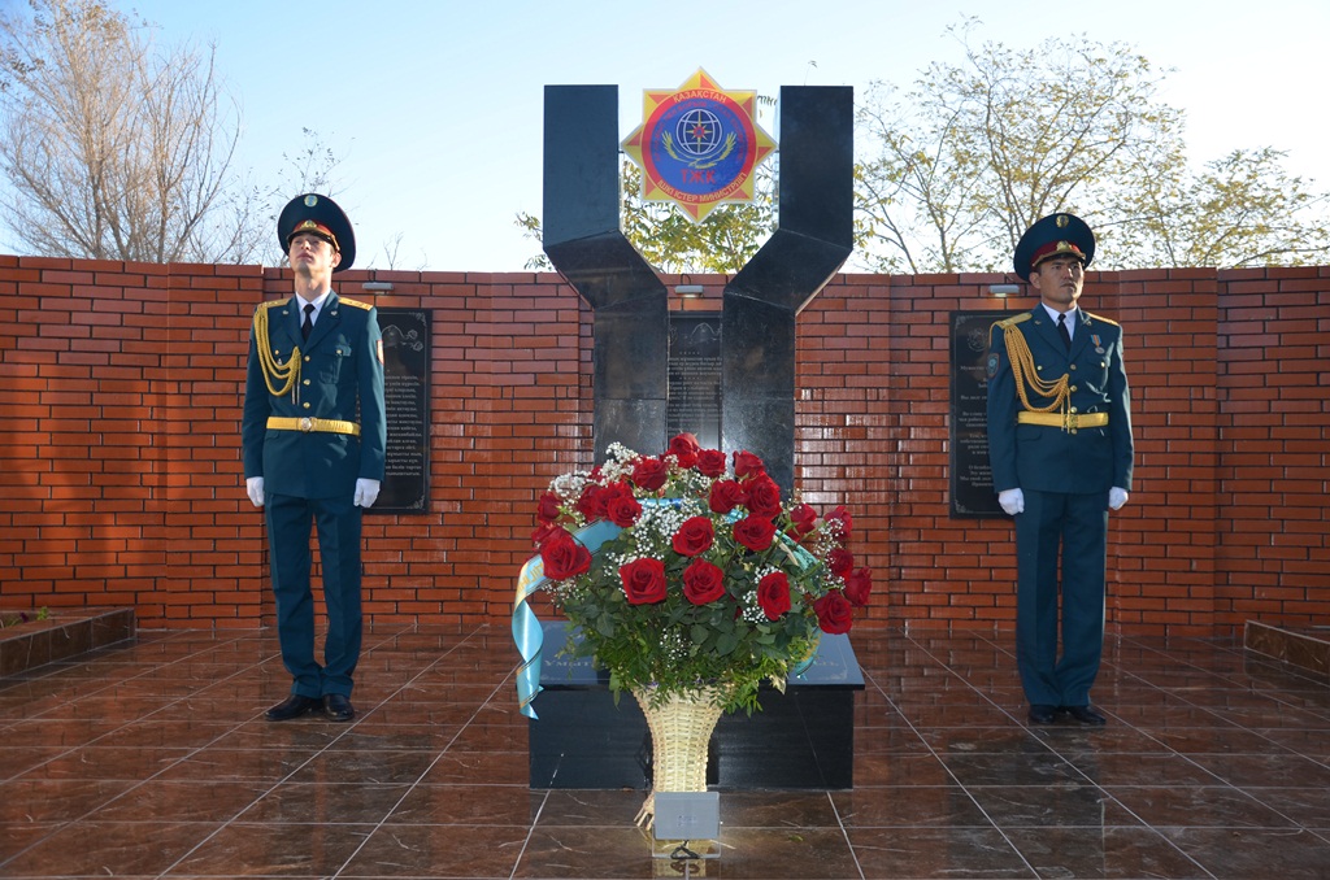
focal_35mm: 33
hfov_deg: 57.3
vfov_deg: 39.8
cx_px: 665
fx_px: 1217
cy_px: 440
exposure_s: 1/200
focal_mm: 22
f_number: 4.5
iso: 100
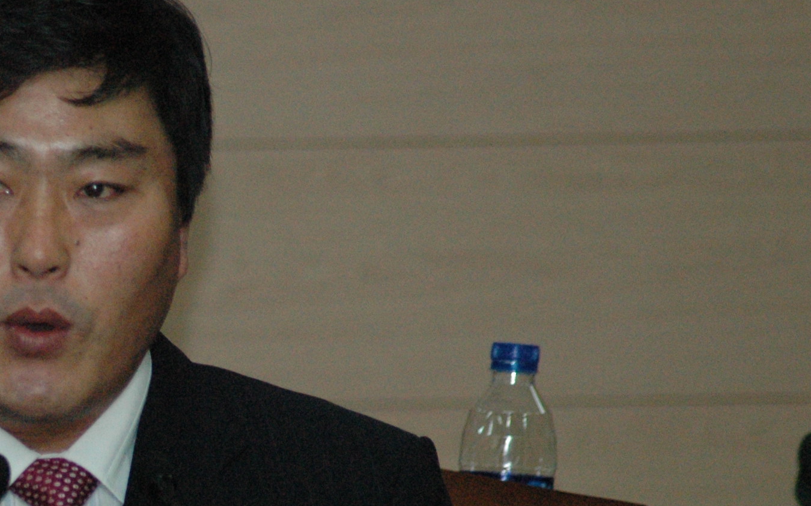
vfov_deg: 1.8
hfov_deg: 2.8
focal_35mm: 749
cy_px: 480
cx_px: 24
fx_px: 16551
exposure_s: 1/400
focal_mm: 220
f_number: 5
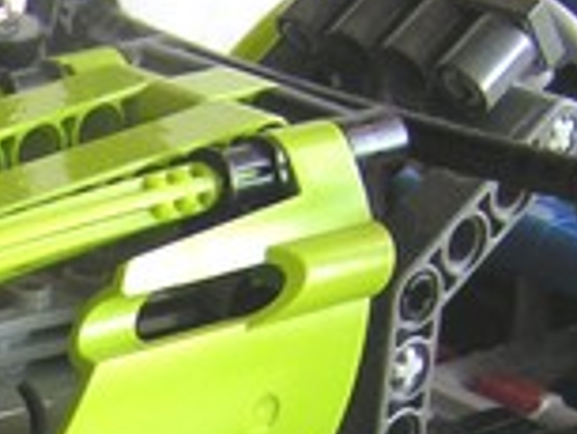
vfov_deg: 8.9
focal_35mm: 159
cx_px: -486
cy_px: 789
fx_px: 2652
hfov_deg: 11.5
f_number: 2.8
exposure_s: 1/40
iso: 100
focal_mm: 5.8
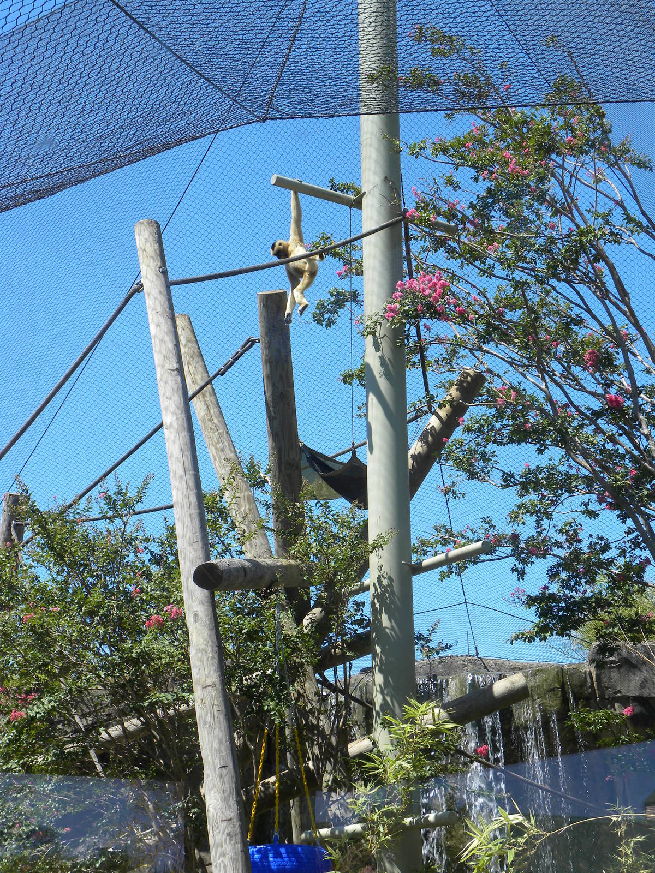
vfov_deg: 29.4
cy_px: 436
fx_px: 1665
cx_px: 328
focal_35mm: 66
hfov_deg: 22.3
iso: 64
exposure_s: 1/154
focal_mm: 11.8
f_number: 4.5
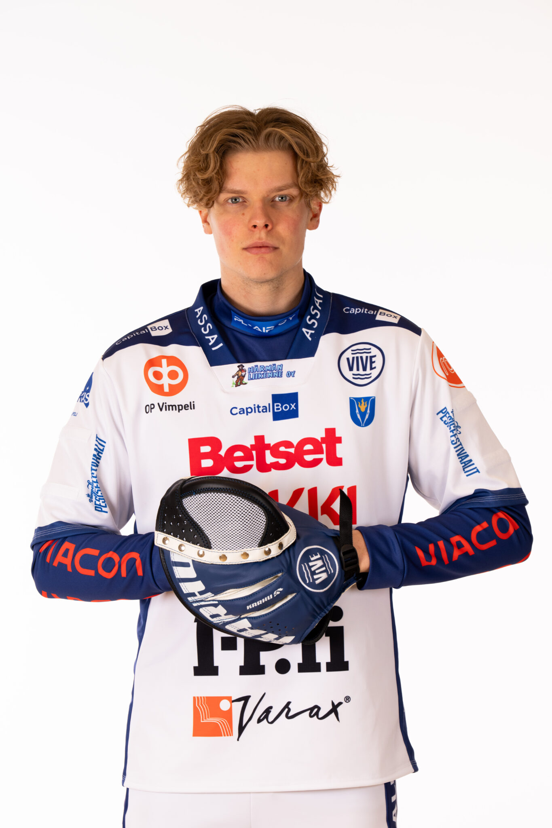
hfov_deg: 8.1
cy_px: 414
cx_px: 276
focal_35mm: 170
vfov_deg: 12.1
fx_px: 3910
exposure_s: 1/125
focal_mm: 170
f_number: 8
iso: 1000
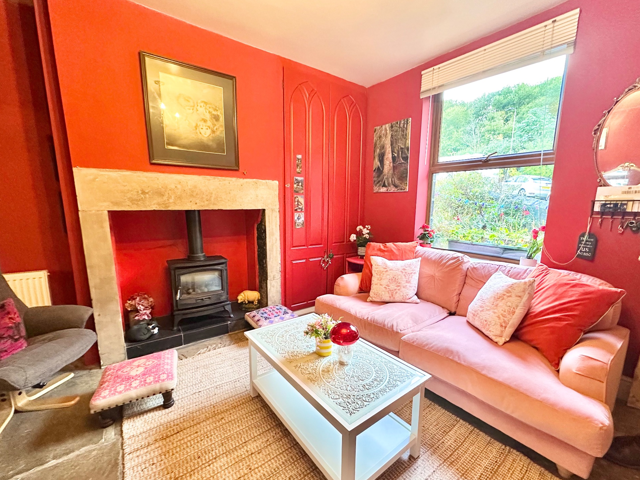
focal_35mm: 15
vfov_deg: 81.7
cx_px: 336
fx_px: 277
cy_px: 249
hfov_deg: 98.1
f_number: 2.2
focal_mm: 2.22
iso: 500
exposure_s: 1/60
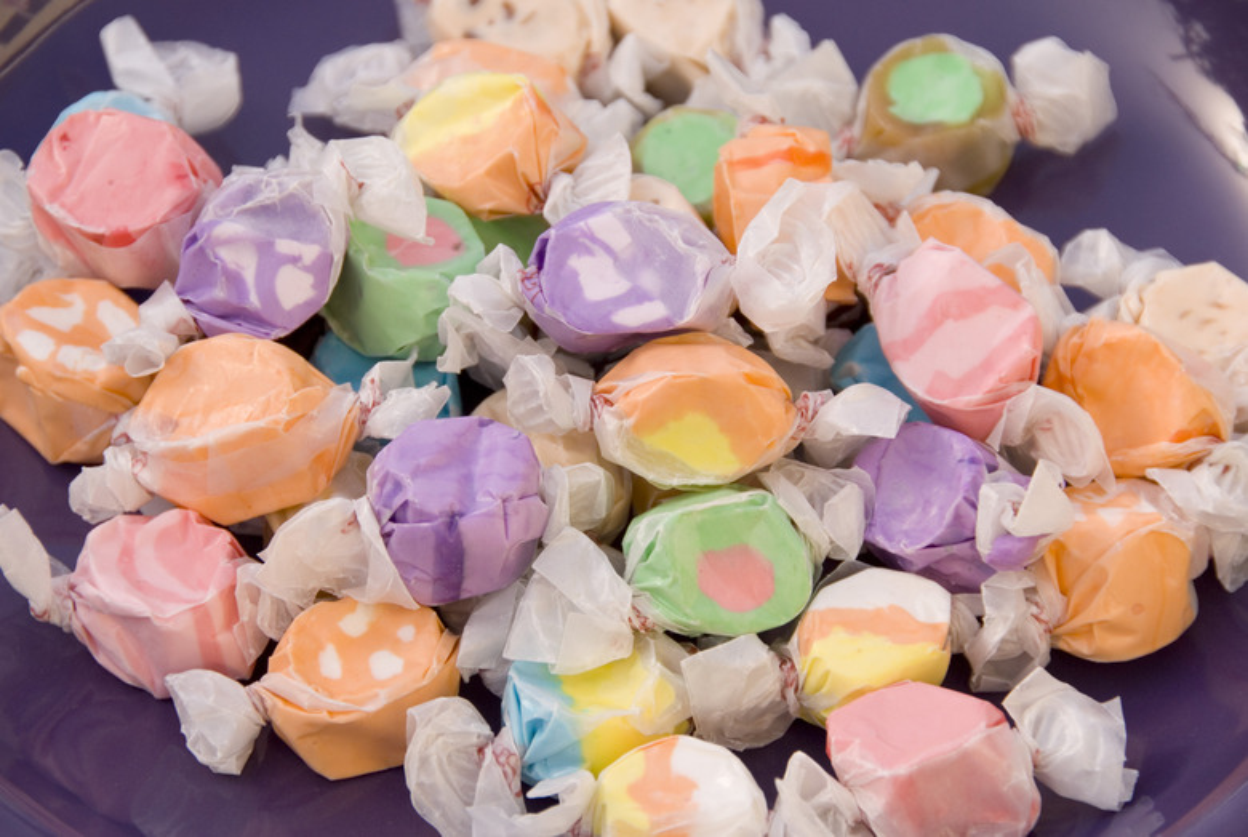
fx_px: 6771
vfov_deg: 7.1
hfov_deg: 10.5
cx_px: 624
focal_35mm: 195
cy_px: 418
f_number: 7.1
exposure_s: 1/180
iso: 100
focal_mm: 130
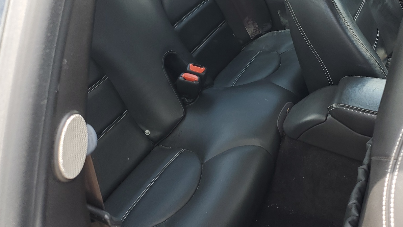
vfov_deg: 30.3
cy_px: 40
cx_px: 263
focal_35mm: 38
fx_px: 406
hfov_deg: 51.9
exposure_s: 1/270
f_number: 1.5
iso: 50
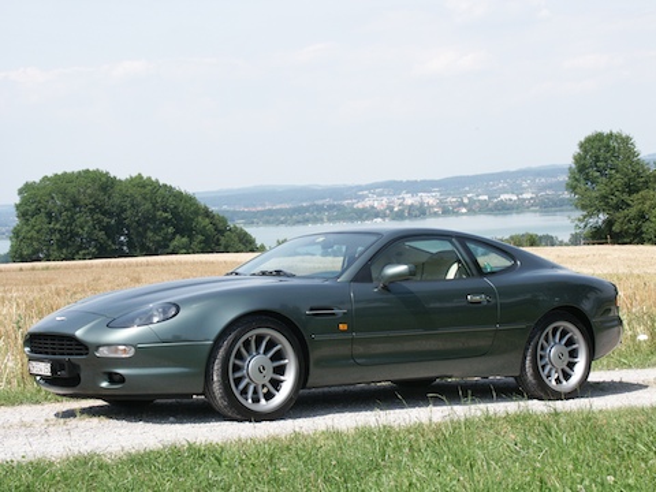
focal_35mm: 77
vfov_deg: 19.1
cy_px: 246
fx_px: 1459
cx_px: 328
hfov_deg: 25.3
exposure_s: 1/350
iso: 100
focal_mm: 19.14
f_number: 6.7
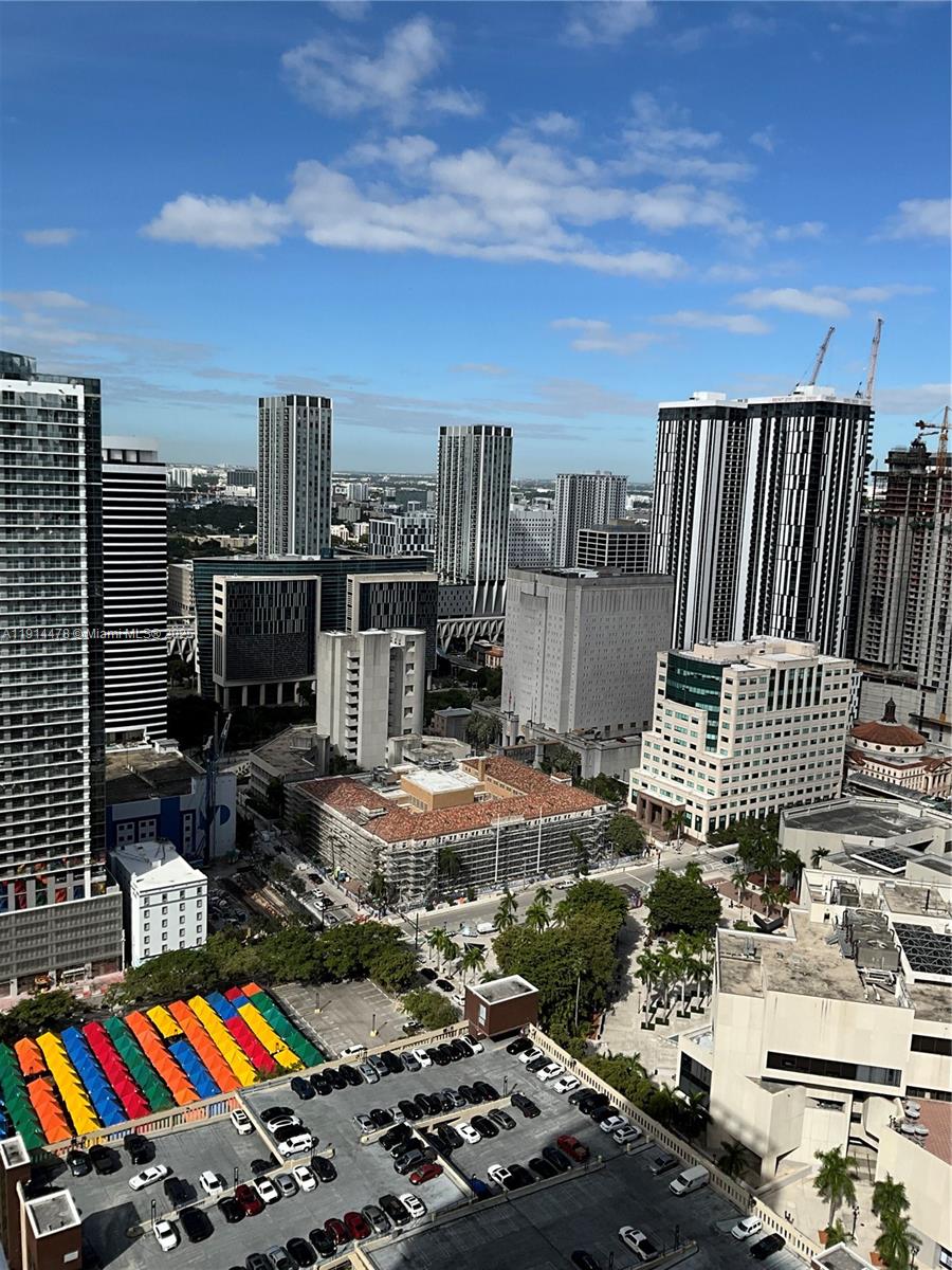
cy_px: 635
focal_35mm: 29
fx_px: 1063
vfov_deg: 61.7
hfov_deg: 48.2
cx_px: 476
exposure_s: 1/4065
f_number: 1.8
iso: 25
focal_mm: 3
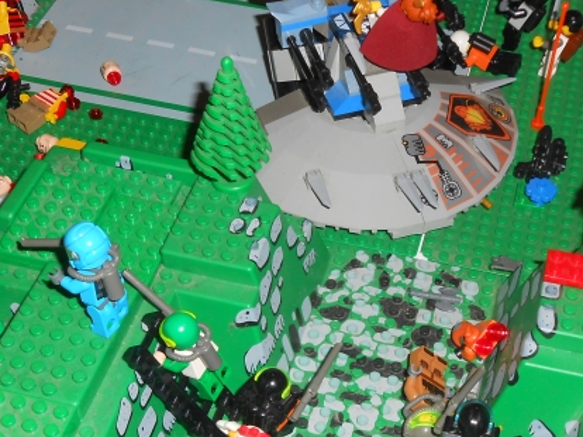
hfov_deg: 33.2
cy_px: 345
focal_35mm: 58
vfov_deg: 24.8
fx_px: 976
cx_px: 342
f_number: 3.8
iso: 80
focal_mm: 5.3
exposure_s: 1/25
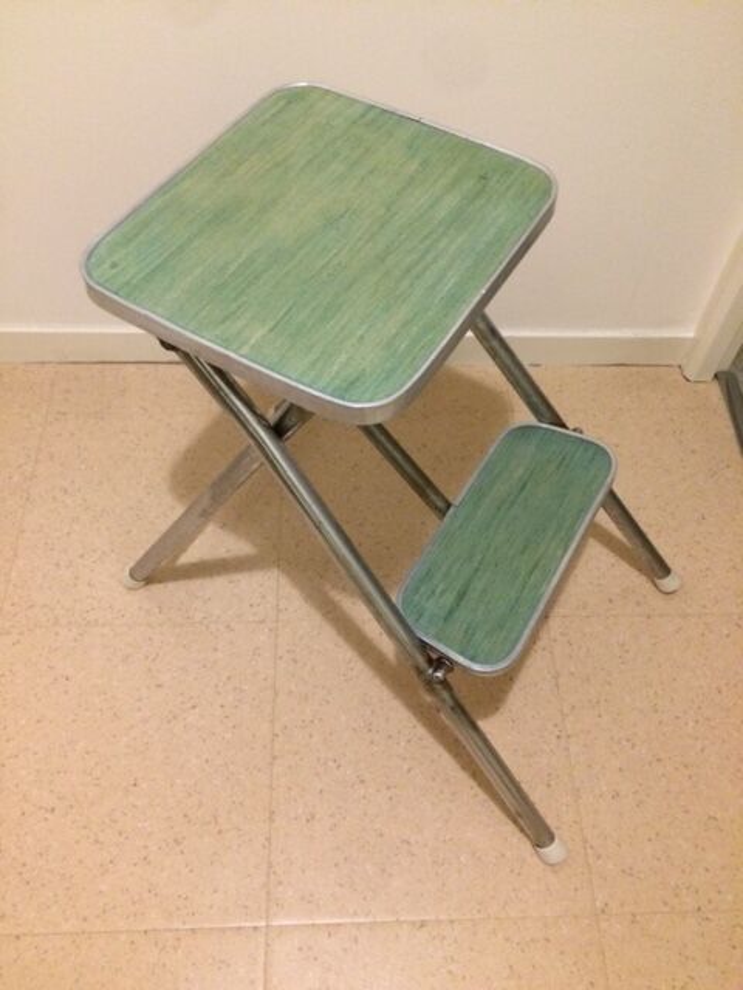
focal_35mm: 29
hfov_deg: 48.2
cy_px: 495
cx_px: 372
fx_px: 830
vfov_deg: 61.7
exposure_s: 1/17
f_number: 2.2
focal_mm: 4.15
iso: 320
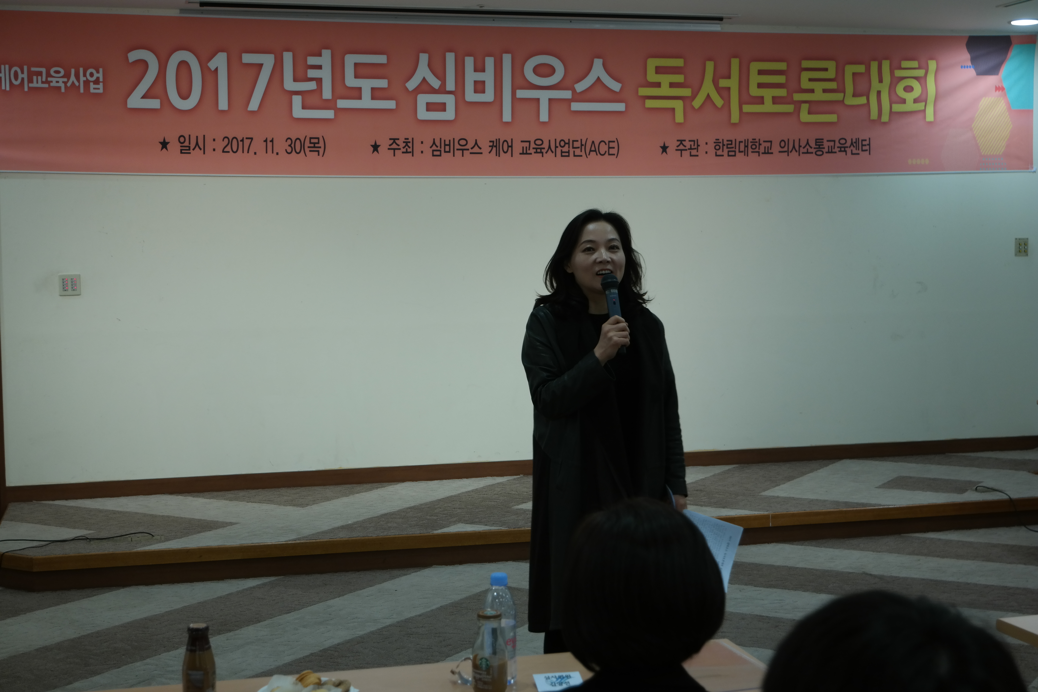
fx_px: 1528
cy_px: 346
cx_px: 519
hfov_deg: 37.5
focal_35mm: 53
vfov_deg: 25.5
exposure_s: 1/30
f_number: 5
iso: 400
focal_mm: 35
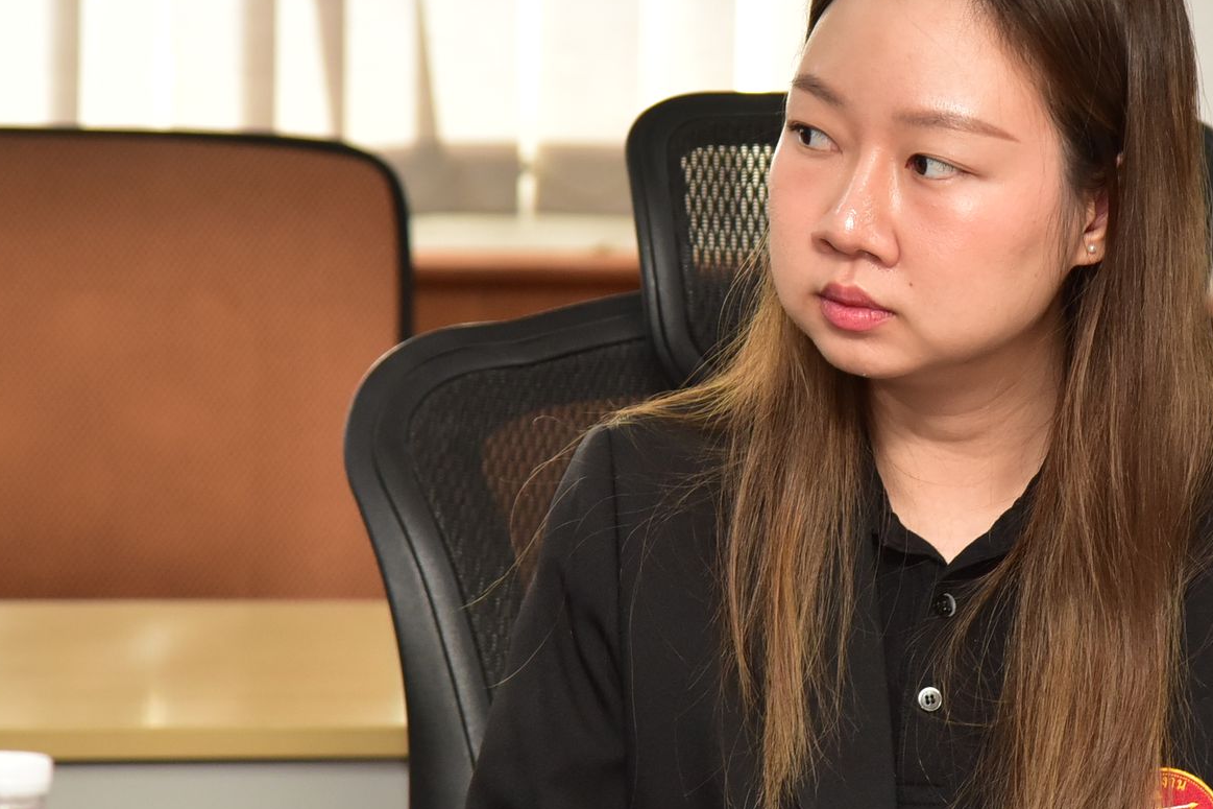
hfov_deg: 8.0
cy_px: 340
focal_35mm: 258
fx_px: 8691
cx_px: 923
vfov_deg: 5.3
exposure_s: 1/100
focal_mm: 120
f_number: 5.6
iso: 1600
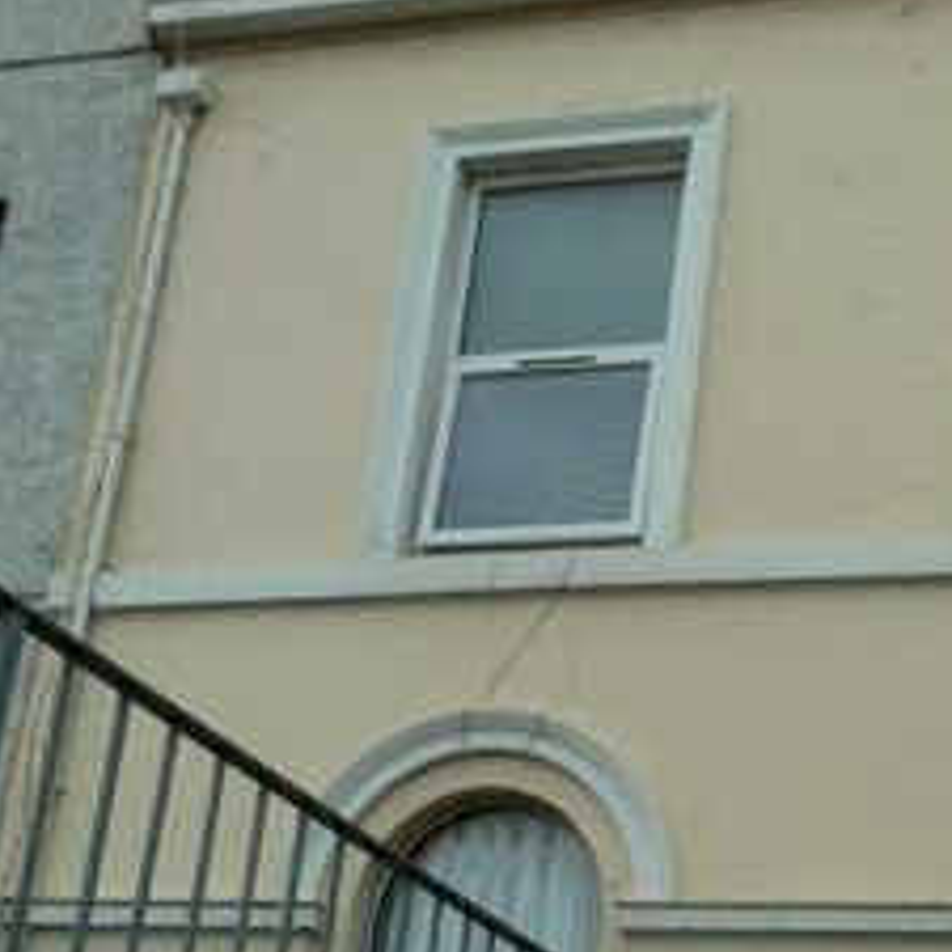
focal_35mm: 66
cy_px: 789
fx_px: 2054
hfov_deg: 25.4
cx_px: 821
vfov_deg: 25.6
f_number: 4
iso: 80
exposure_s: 1/320
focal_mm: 5.3
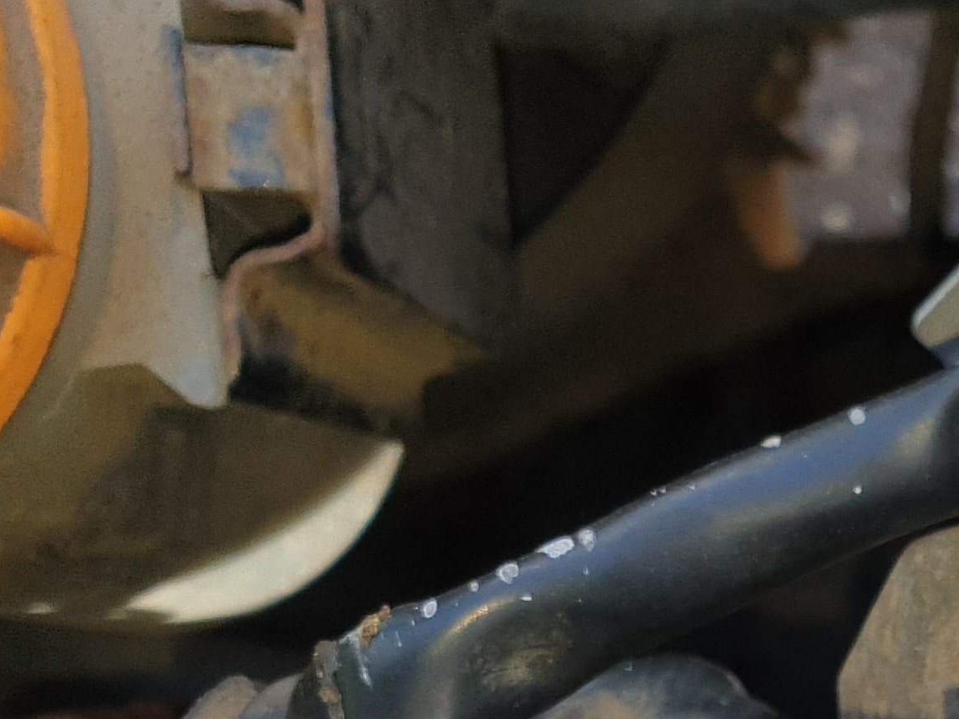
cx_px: 1208
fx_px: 2521
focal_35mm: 91
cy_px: 1193
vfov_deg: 14.7
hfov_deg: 20.0
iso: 50
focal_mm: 4.3
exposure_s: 1/240
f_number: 2.4
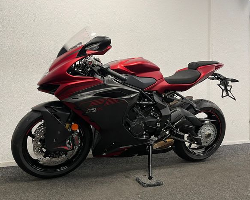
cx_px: 116
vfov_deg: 51.5
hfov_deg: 62.1
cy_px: 100
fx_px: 207
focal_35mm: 28
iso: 80
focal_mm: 5.1
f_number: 1.6
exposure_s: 1/50
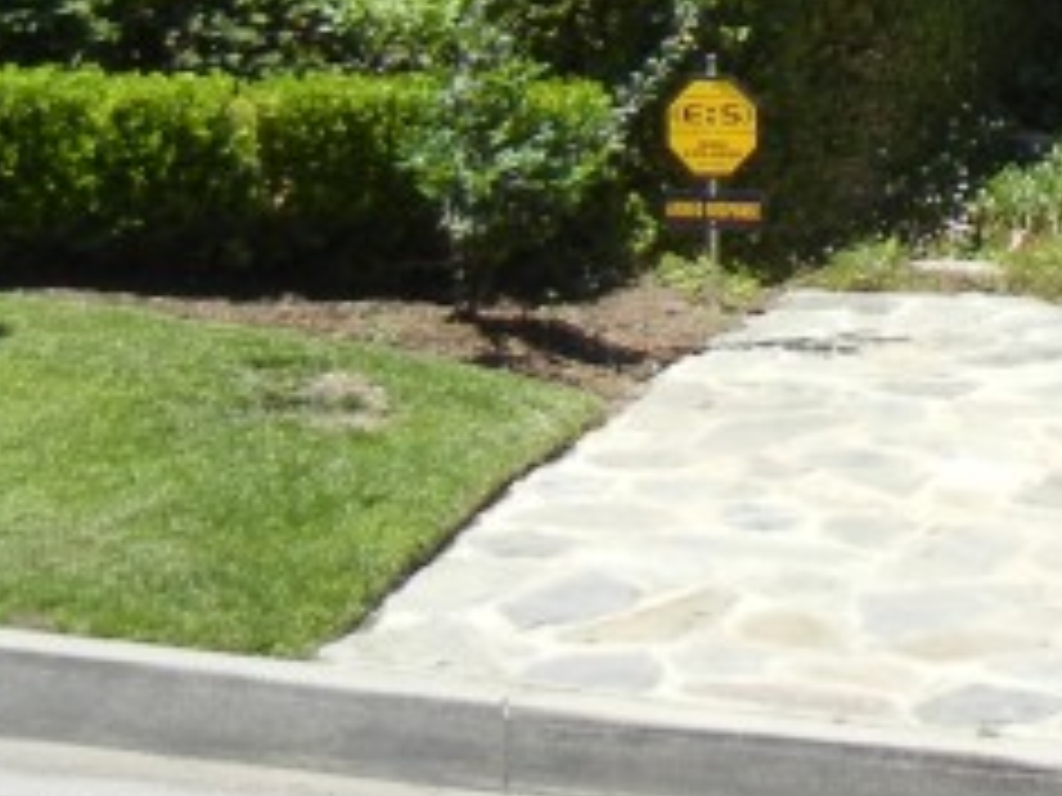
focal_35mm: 130
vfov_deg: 10.4
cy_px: -827
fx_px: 3988
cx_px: 1660
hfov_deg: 14.1
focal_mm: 5.4
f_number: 3.5
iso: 160
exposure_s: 1/866
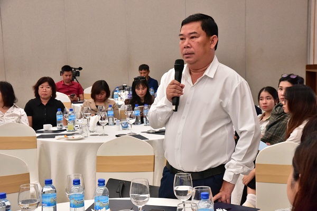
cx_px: 158
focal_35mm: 65
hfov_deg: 31.0
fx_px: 572
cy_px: 106
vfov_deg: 20.9
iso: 4500
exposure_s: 1/60
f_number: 10
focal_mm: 65
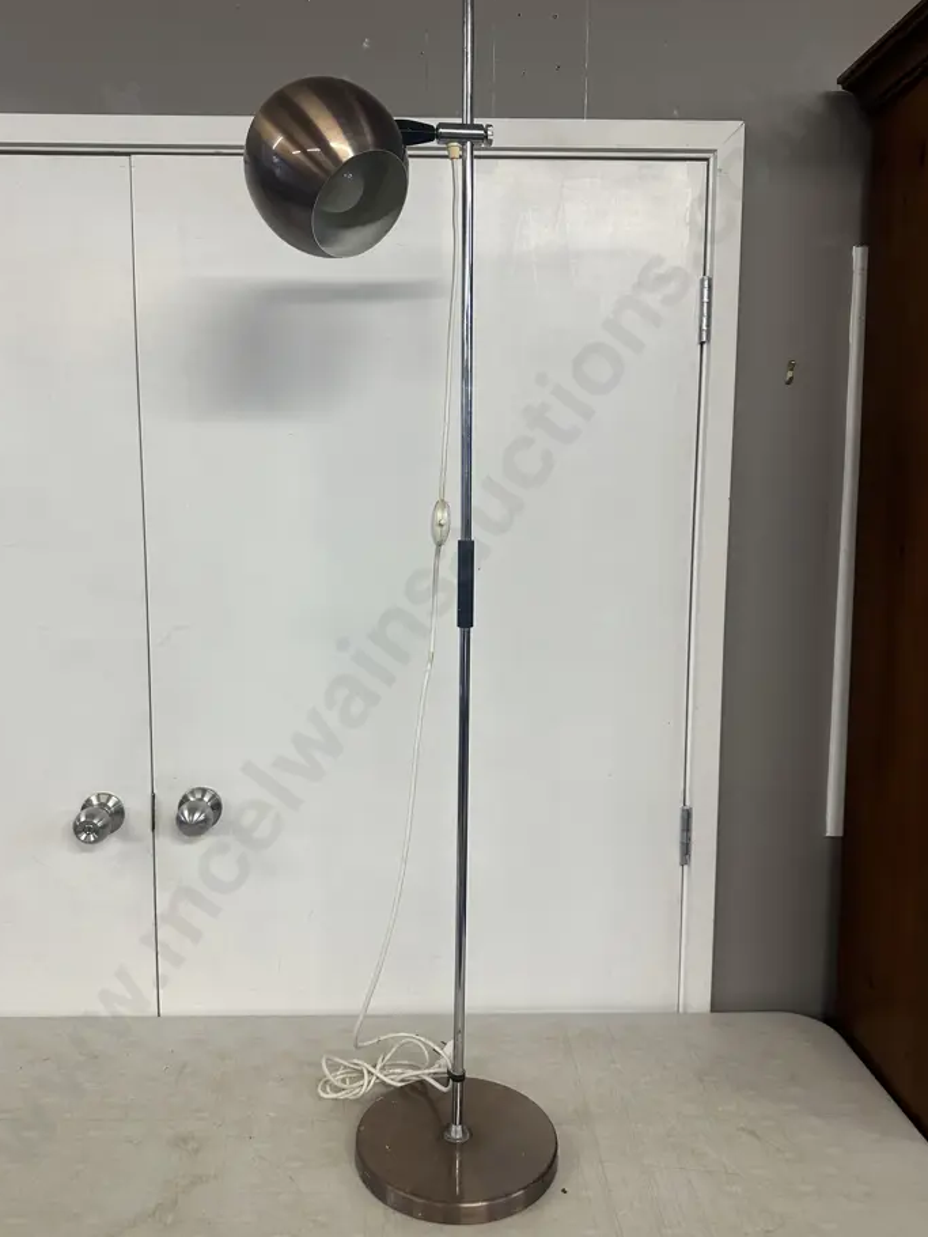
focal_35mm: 27
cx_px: 418
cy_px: 606
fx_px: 965
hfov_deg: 51.3
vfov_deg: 65.3
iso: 125
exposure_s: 1/100
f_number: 1.78
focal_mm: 6.86
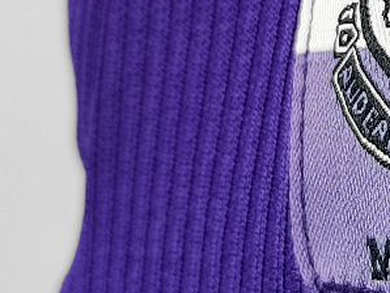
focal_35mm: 152
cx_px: 517
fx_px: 1714
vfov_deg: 9.7
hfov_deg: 12.5
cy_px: 37
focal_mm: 5.58
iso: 160
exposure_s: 1/50
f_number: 1.8
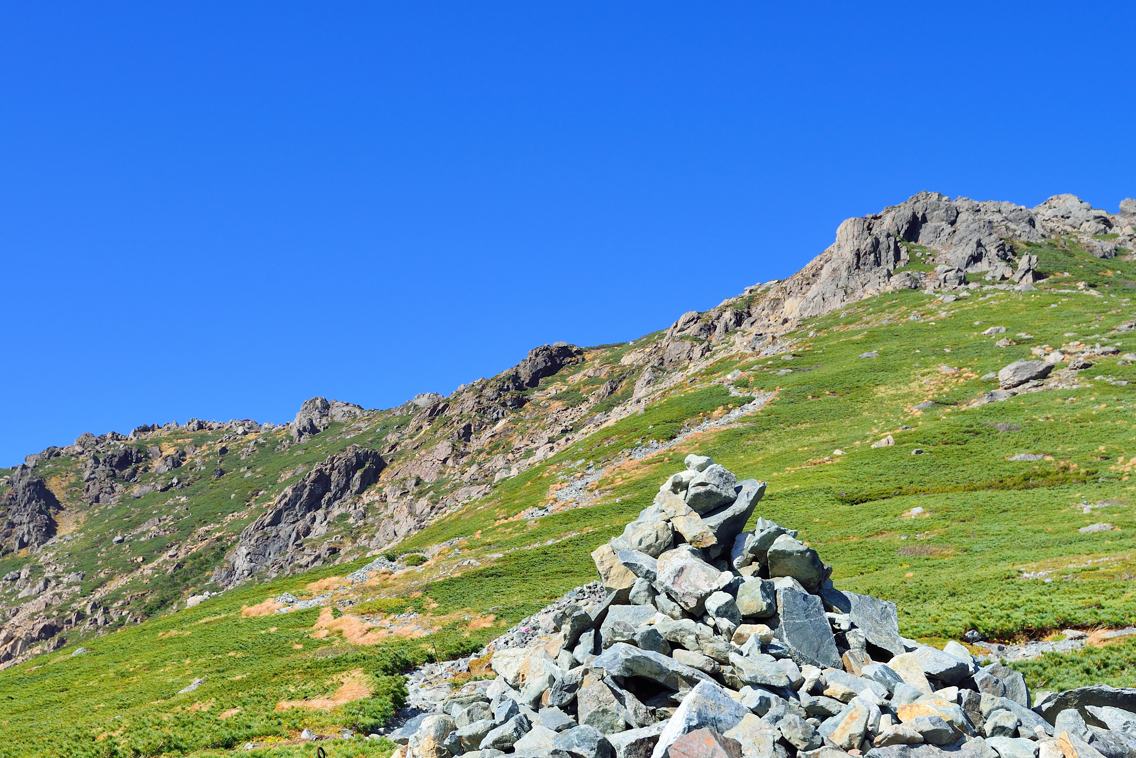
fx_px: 1483
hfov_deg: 41.8
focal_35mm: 47
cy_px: 403
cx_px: 476
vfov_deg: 28.7
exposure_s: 1/320
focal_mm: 32
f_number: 9
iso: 200
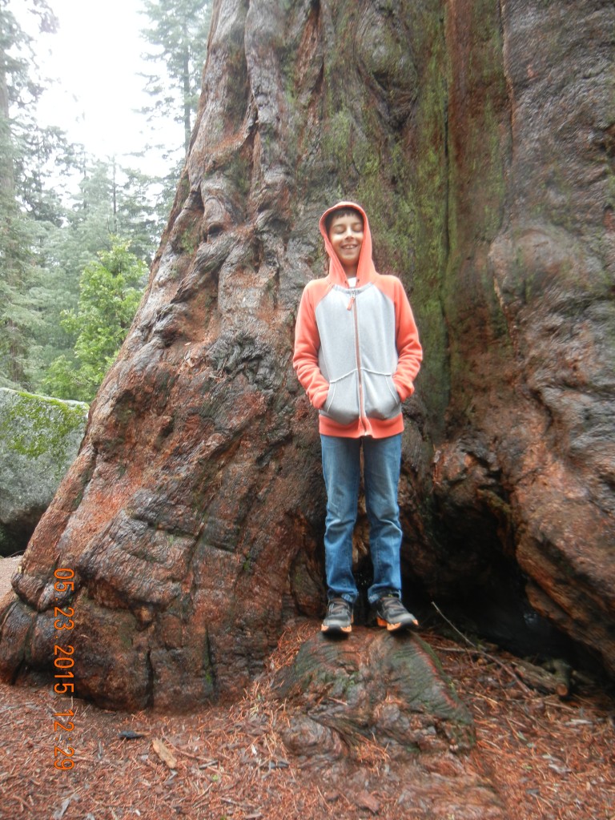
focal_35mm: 30
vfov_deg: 60.0
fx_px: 711
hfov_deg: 46.8
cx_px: 308
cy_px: 410
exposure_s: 1/60
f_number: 3.5
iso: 167
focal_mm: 5.4
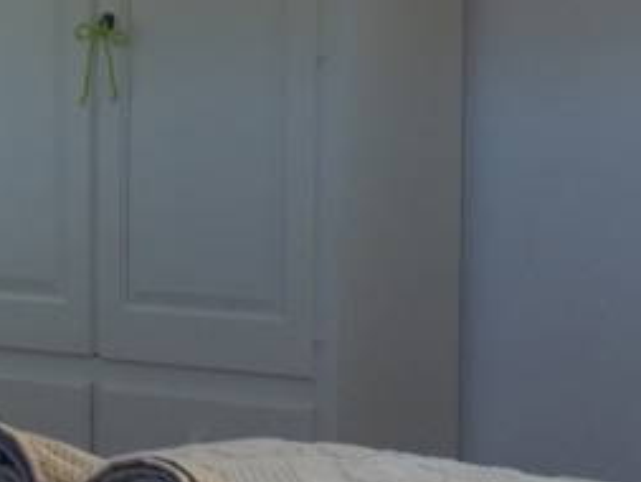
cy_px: 117
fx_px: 1908
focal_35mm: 103
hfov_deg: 19.0
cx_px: 385
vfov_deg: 14.3
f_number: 3.3
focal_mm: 5.9
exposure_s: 1/30
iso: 131
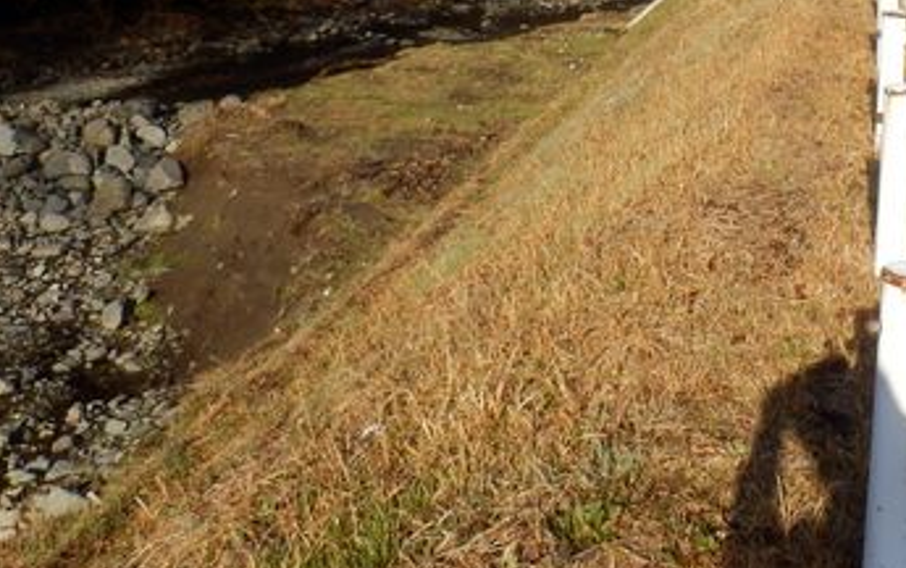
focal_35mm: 59
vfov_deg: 20.7
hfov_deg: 33.9
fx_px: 1458
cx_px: 667
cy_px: -103
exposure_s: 1/100
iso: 80
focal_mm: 4.2
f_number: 7.9
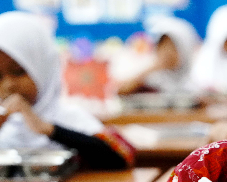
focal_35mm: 144
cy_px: 147
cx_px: 219
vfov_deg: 10.7
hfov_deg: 13.2
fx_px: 968
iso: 6400
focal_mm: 70
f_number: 2.8
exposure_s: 1/320
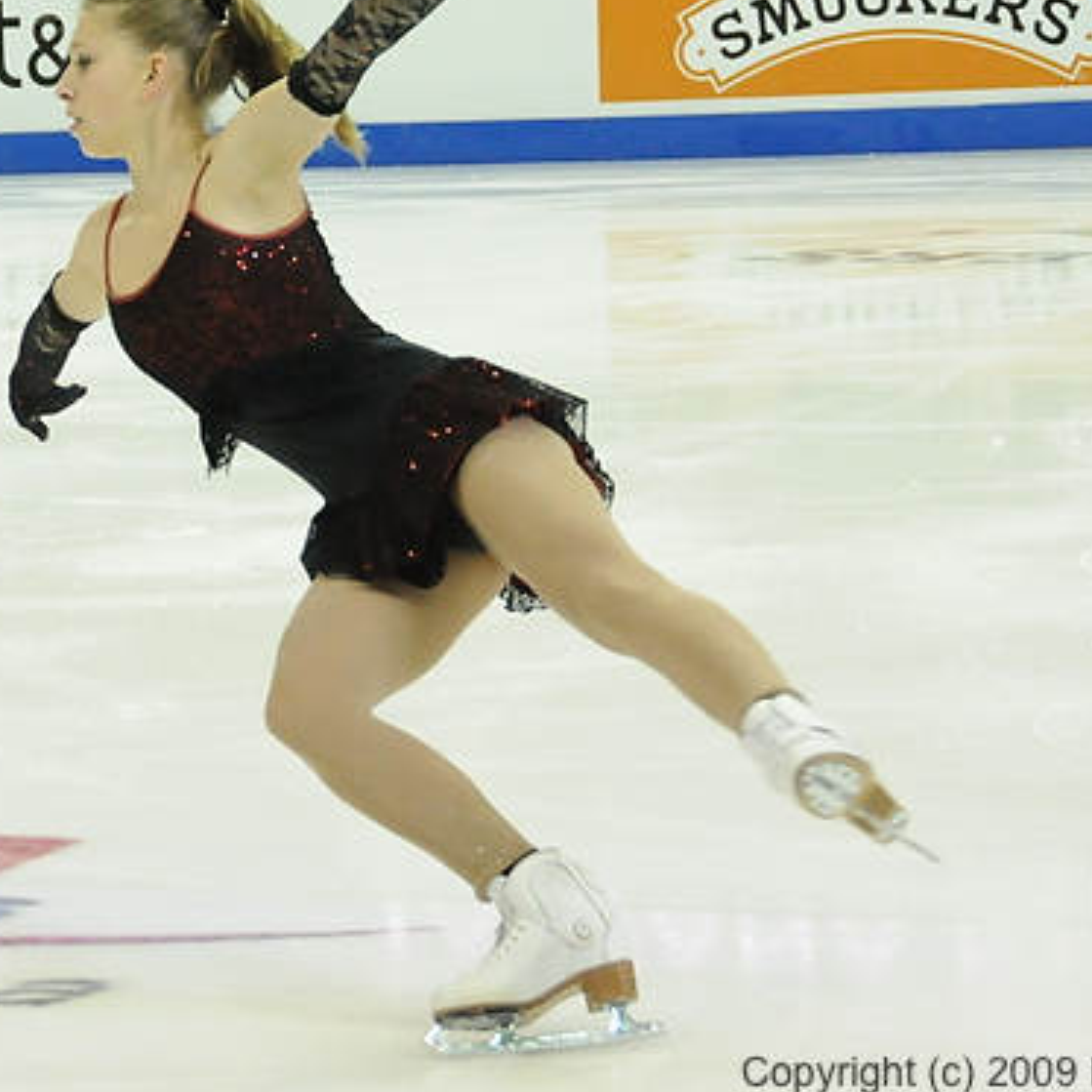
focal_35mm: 153
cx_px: 284
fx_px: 5461
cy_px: 356
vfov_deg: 11.4
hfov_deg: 11.4
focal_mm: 56
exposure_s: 1/800
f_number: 5.6
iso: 3200
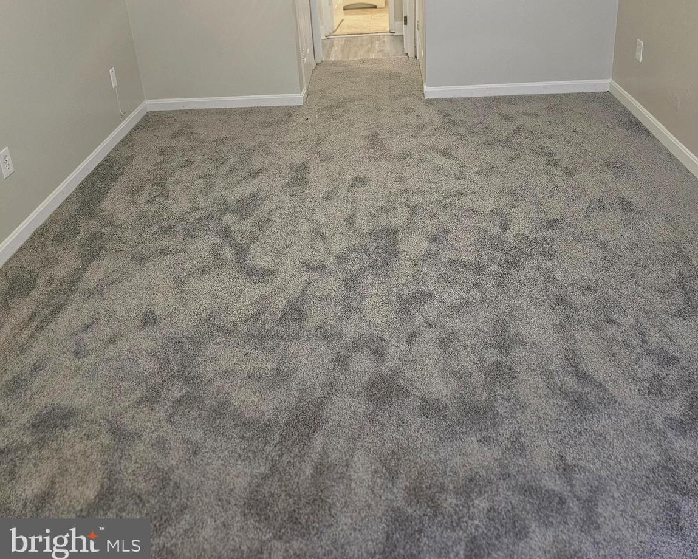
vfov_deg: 45.7
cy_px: 101
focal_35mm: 30
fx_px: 620
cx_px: 349
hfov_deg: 58.8
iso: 400
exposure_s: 1/120
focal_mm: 6.3
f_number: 1.7
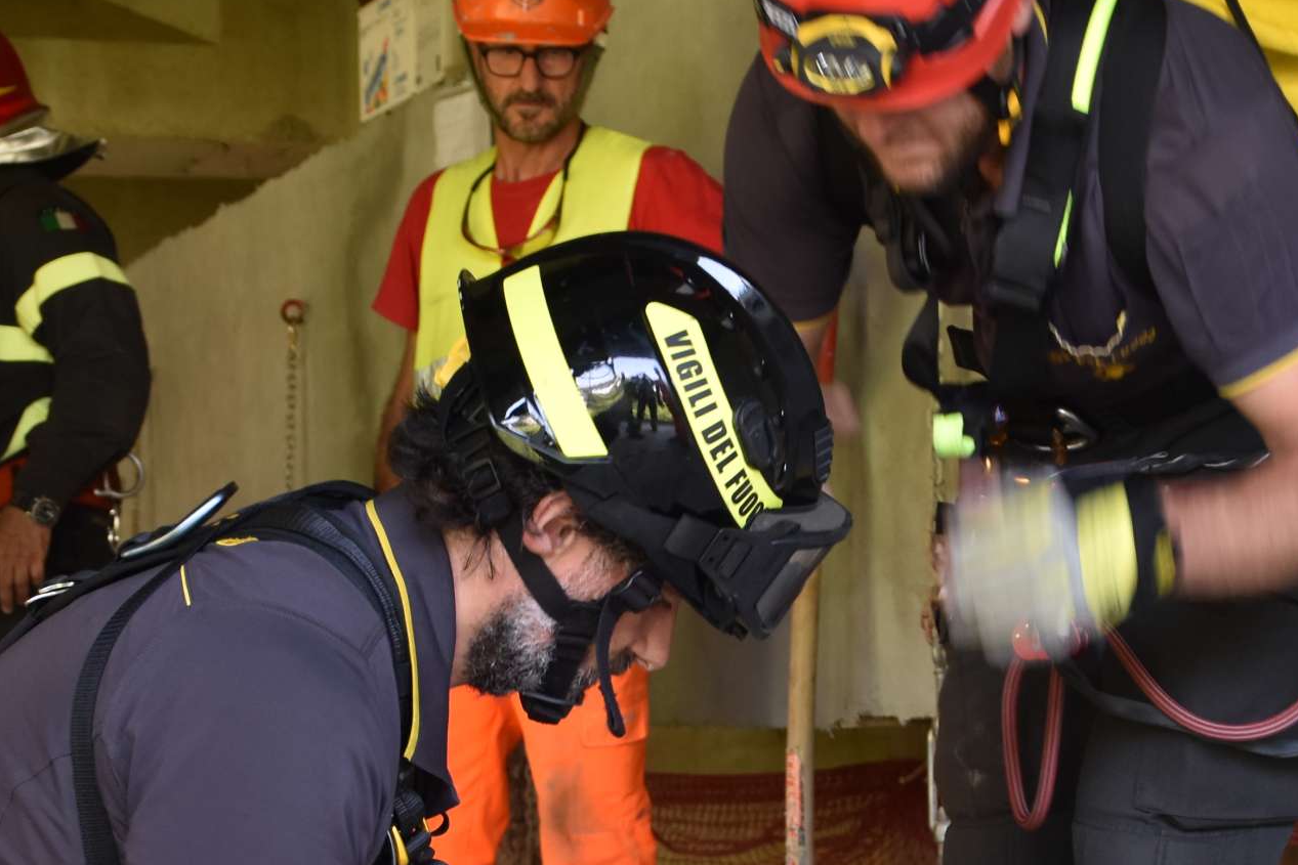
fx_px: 3065
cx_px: 670
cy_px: 840
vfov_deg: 15.8
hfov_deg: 23.9
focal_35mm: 85
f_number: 4
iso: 400
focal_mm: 22
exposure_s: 1/60
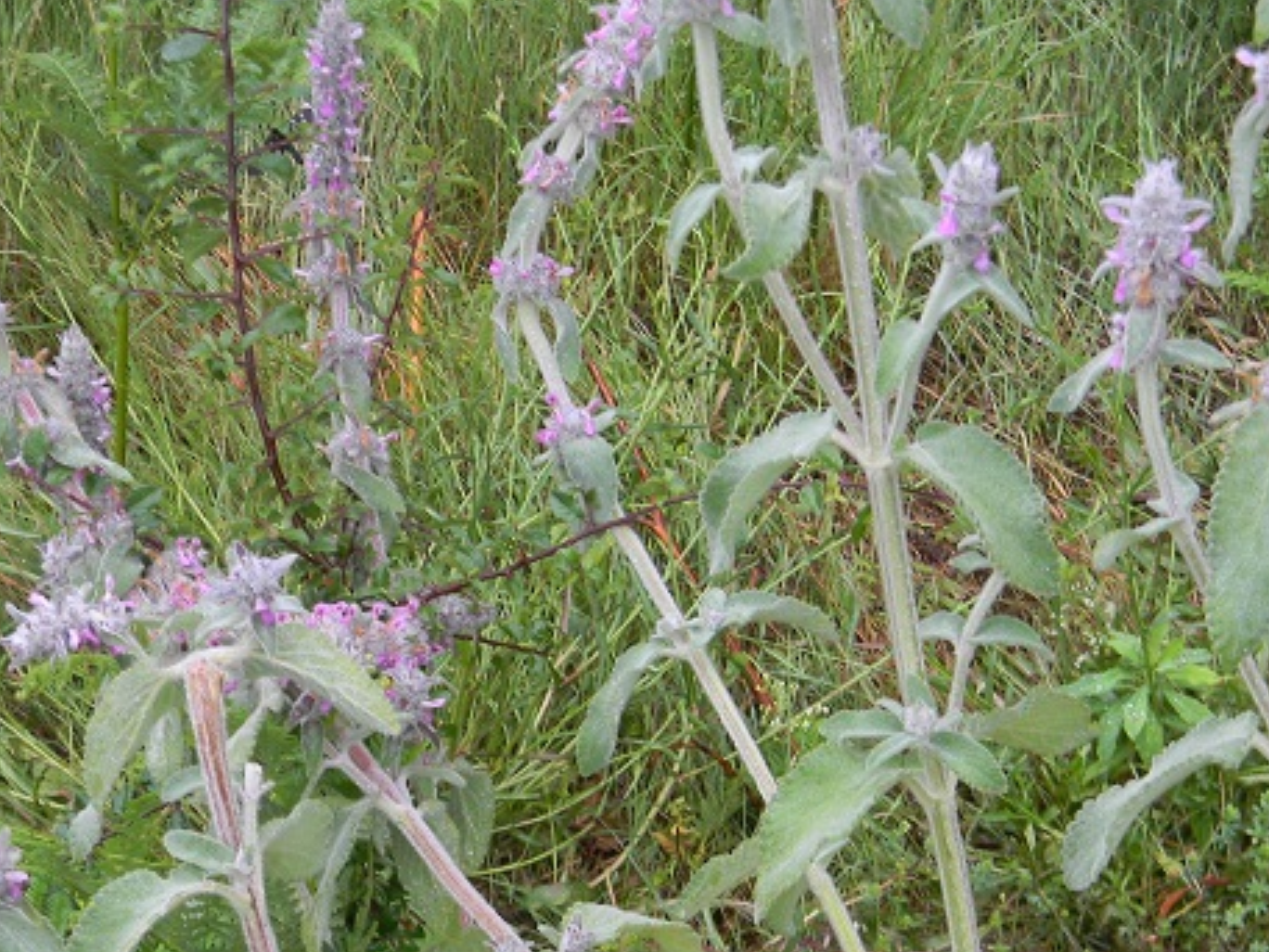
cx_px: 729
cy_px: 614
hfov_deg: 22.7
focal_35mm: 86
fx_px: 3153
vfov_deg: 17.1
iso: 80
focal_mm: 10.1
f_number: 4.1
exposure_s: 1/36.3
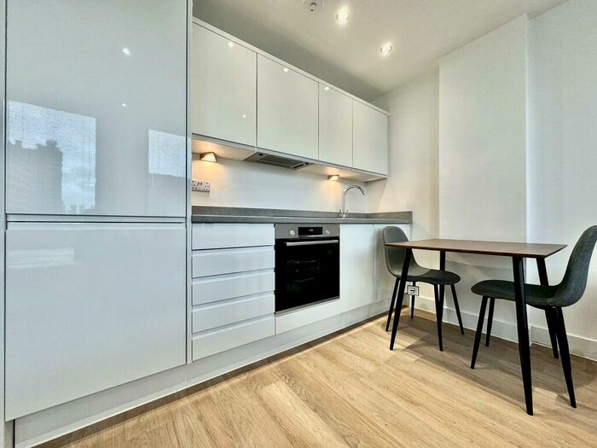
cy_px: 224
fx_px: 241
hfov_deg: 102.1
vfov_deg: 85.7
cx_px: 298
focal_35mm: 14
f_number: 2.2
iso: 125
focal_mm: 2.22
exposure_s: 1/100
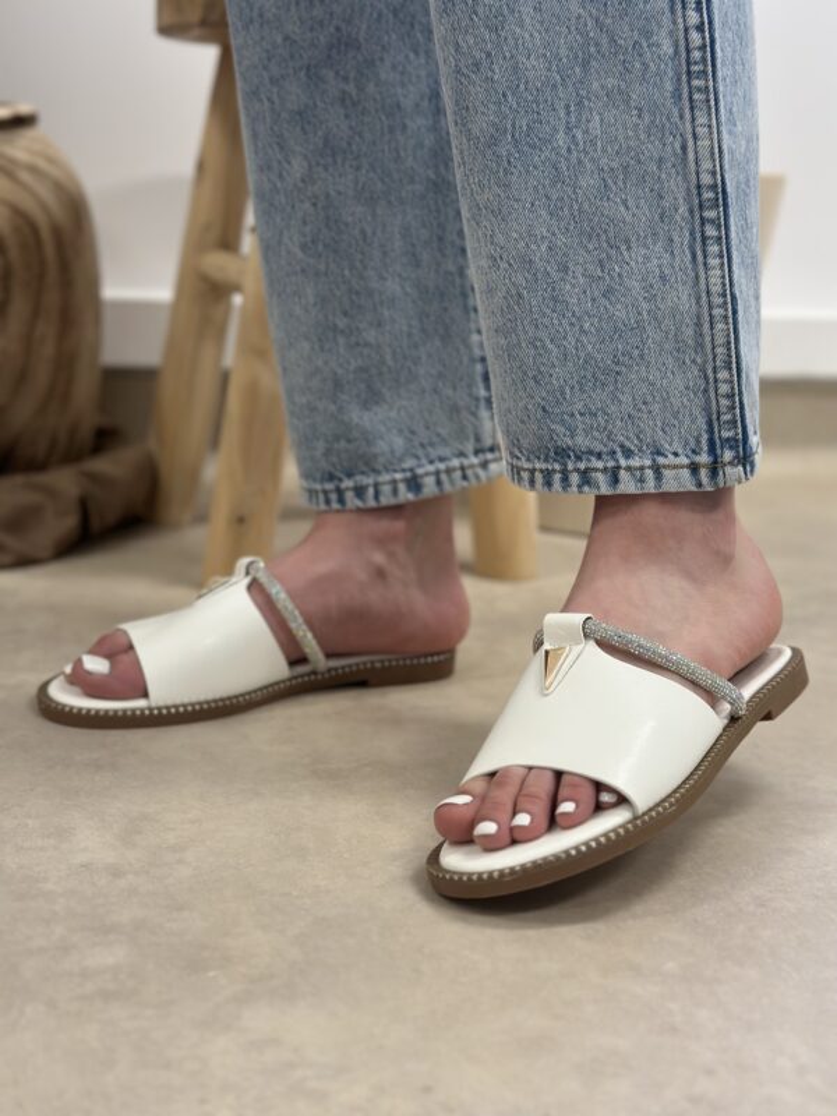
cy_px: 558
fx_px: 1547
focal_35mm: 48
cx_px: 418
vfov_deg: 39.7
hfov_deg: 30.3
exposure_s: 1/100
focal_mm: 6.86
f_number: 1.78
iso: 160
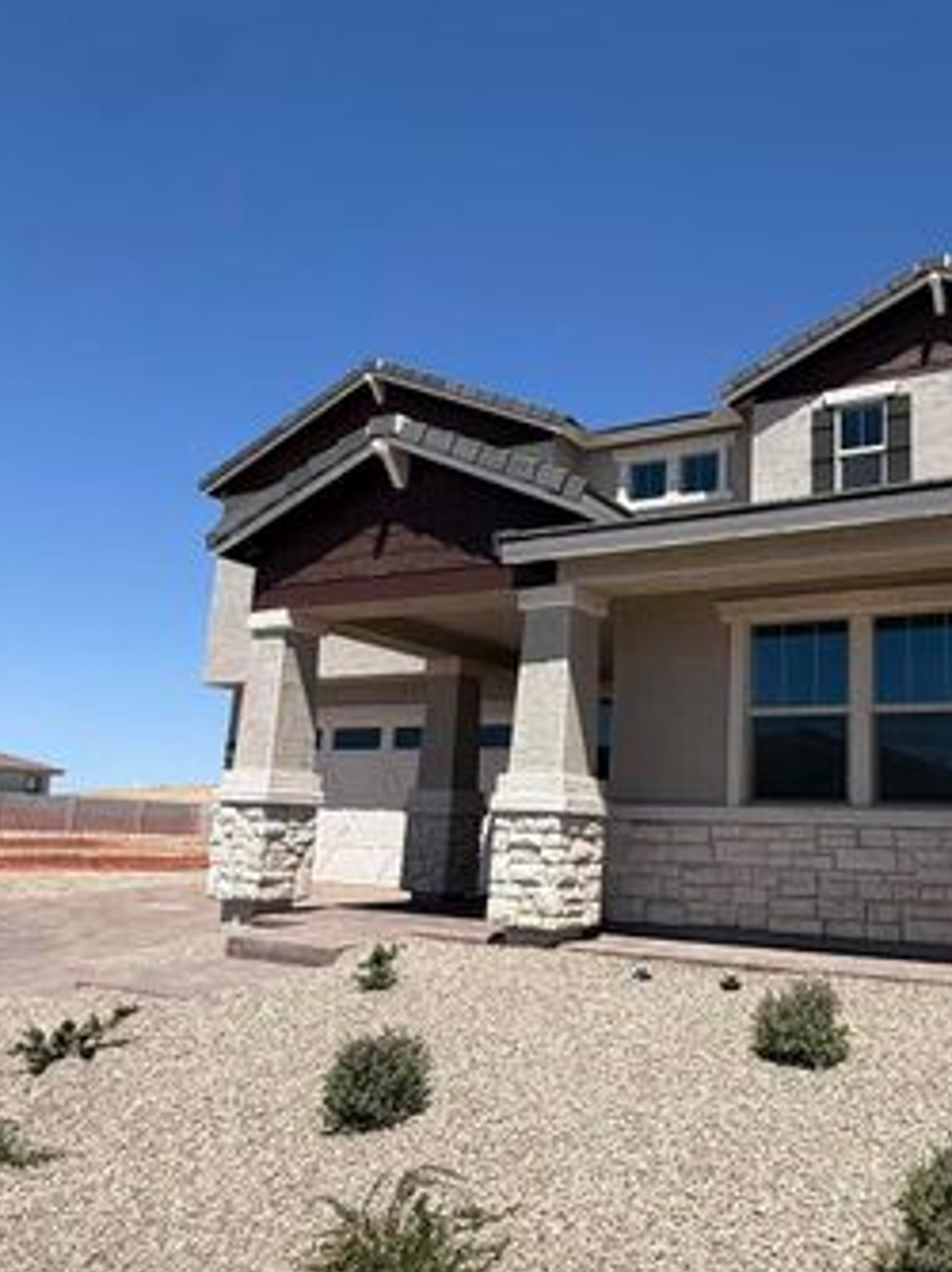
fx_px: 1028
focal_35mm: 28
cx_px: 685
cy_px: 646
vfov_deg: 63.5
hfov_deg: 48.2
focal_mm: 2.22
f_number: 2.2
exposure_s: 1/2506
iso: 50
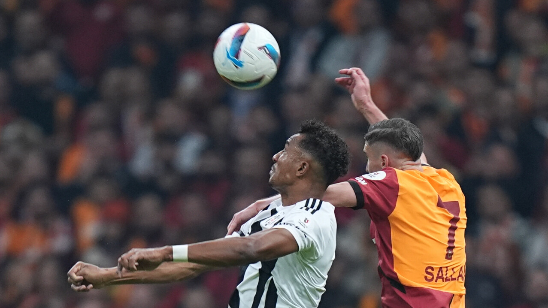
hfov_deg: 5.1
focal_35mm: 420
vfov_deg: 2.9
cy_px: 172
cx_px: 274
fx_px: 6102
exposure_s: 1/1250
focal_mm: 400
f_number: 2.8
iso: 1600
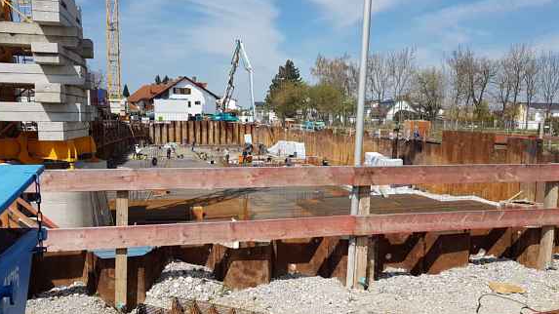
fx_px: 430
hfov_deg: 66.1
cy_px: 164
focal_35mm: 29
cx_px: 276
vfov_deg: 40.1
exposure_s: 1/2408
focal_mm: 4.2
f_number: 1.7
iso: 40
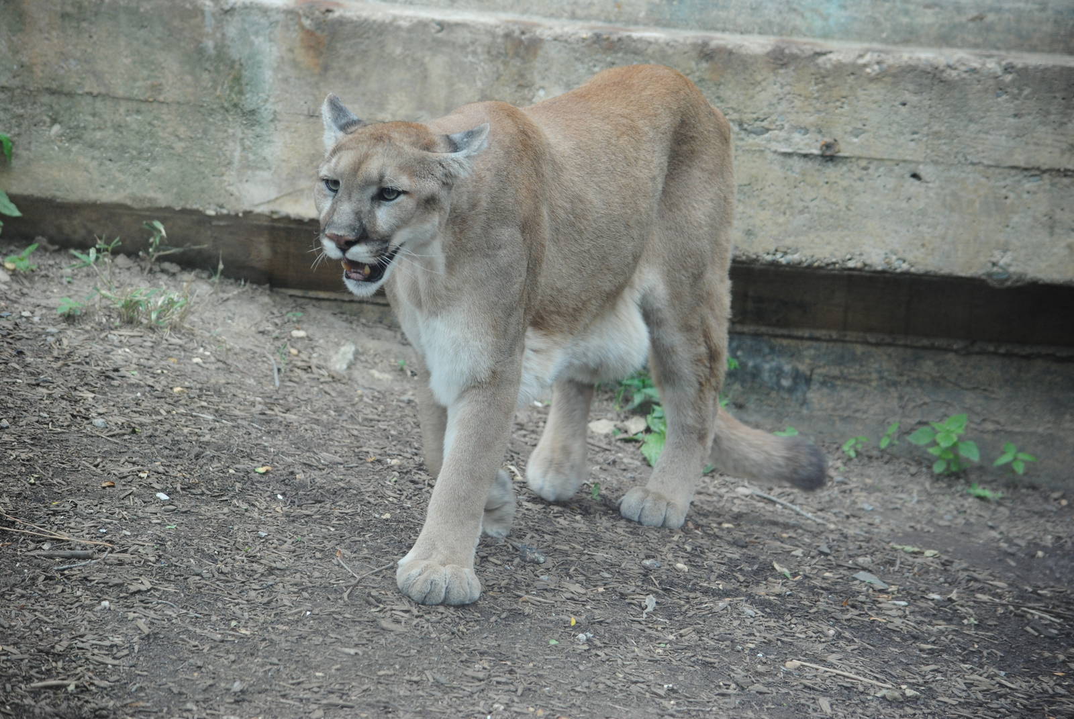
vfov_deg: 8.3
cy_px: 360
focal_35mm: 165
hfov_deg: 12.4
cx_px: 537
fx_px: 4928
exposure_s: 1/125
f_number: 4.8
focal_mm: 110
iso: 280
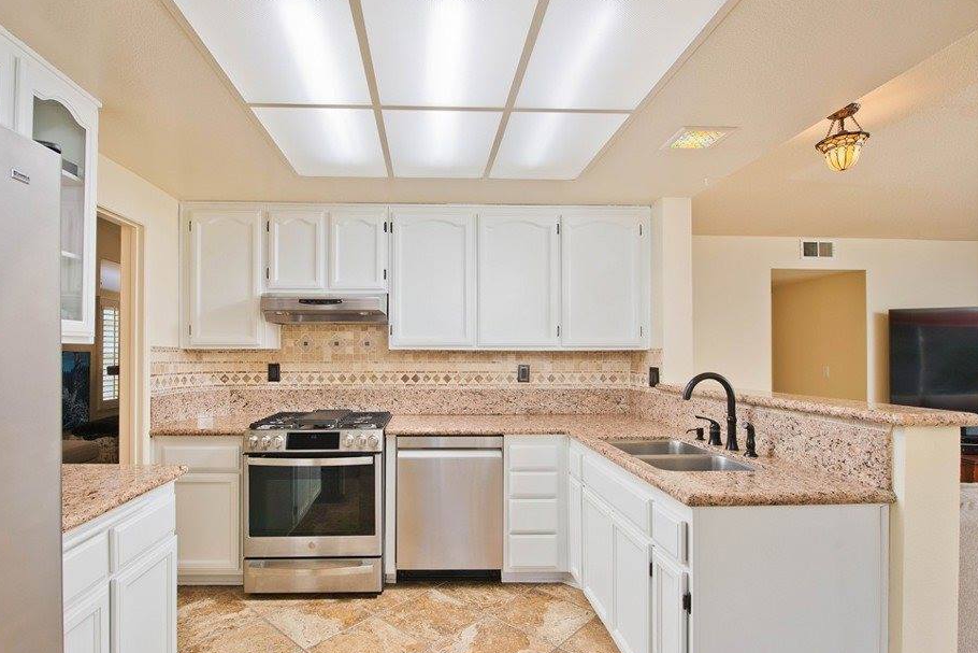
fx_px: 489
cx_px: 434
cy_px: 344
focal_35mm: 18
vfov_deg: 67.4
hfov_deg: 89.6
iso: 400
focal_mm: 16
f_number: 7.1
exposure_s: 1/100
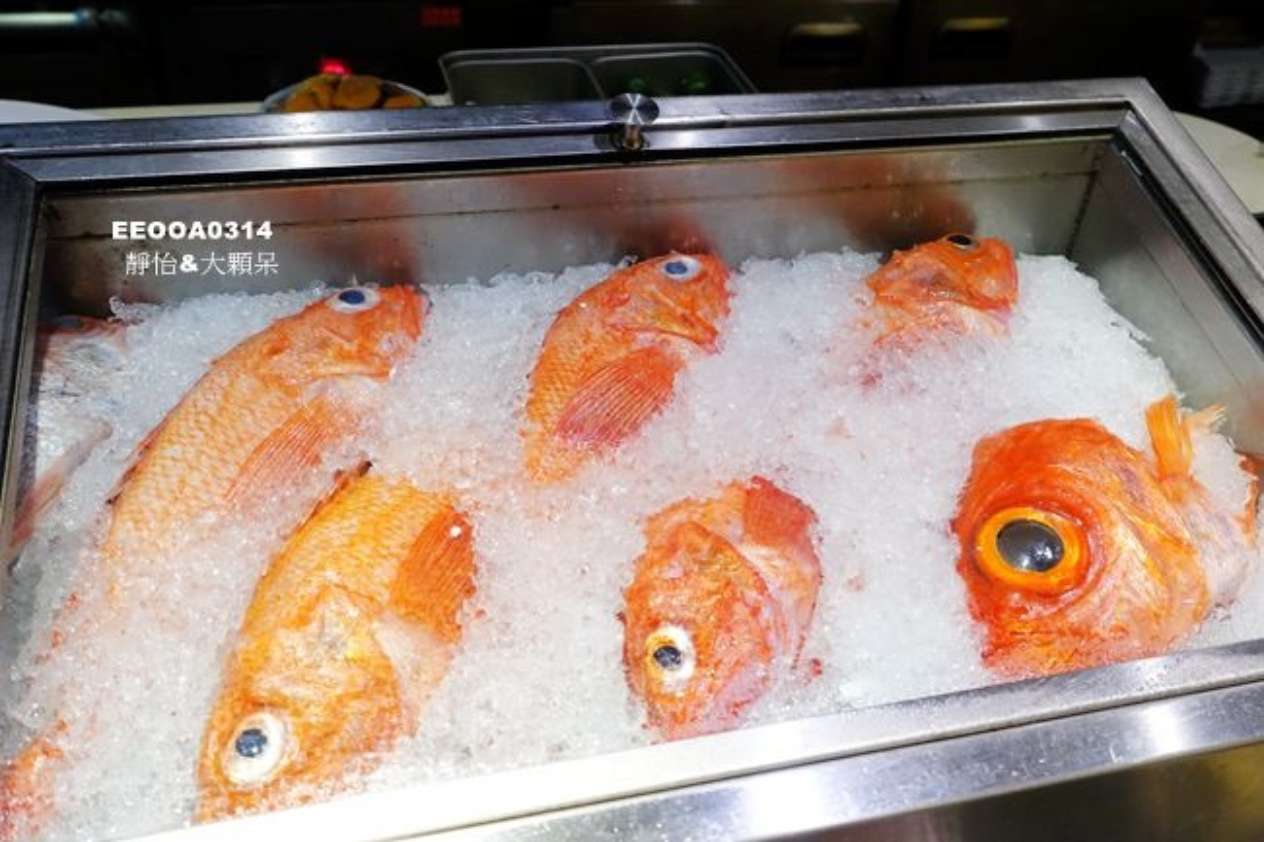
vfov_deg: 39.9
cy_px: 421
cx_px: 632
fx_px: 1158
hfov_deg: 57.2
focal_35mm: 33
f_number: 3.2
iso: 800
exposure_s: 1/30
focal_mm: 11.93
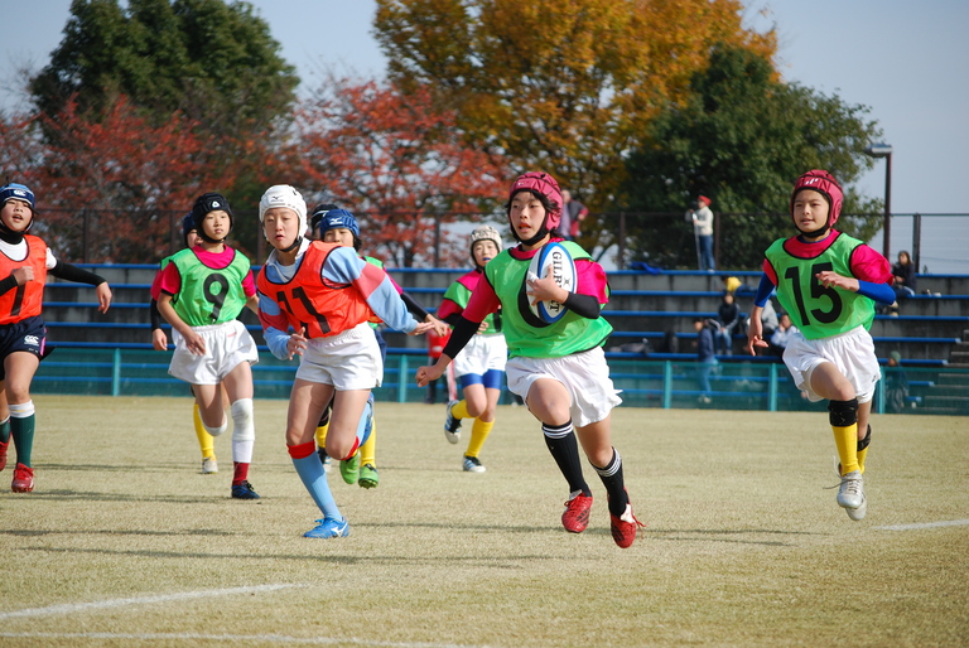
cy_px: 324
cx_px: 484
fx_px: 4244
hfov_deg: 13.0
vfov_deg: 8.7
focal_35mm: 158
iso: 200
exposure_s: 1/1000
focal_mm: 105
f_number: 4.8
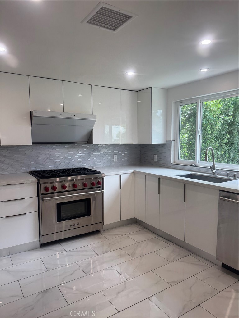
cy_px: 159
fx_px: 221
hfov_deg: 56.8
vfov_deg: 71.6
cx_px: 120
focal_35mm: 24
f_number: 1.78
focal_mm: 6.76
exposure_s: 1/120
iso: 64
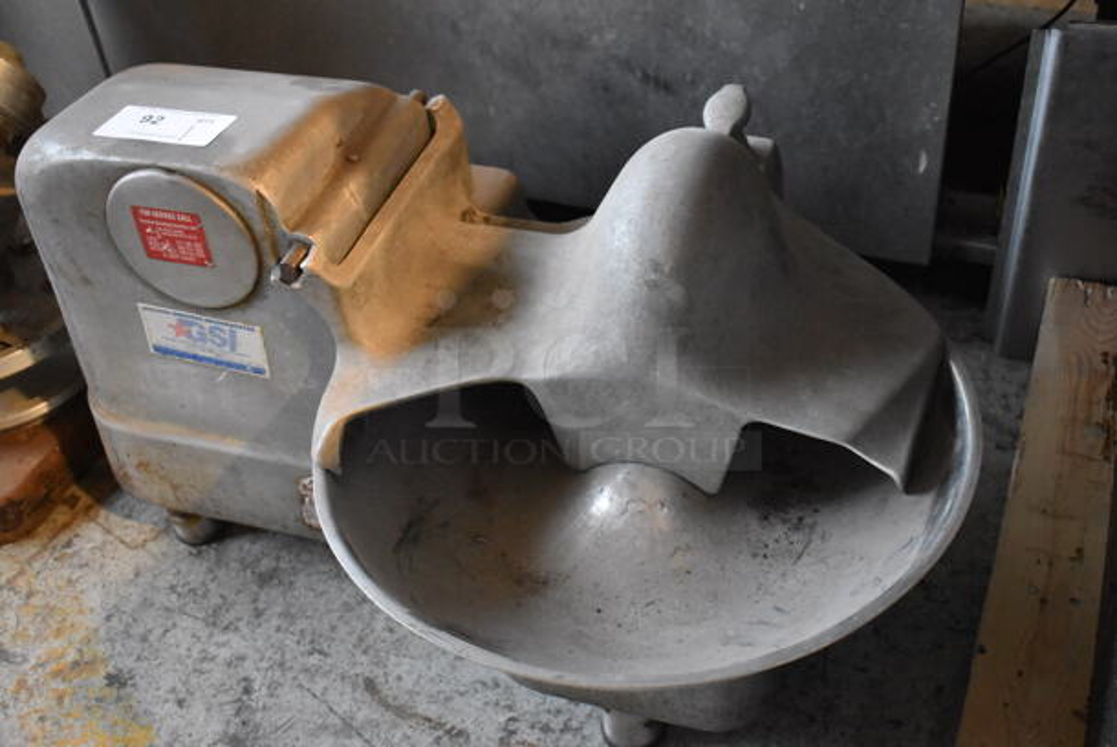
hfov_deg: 44.9
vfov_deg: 30.9
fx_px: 1351
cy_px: 374
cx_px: 558
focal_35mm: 44
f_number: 4.2
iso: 5000
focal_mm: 29
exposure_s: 1/125
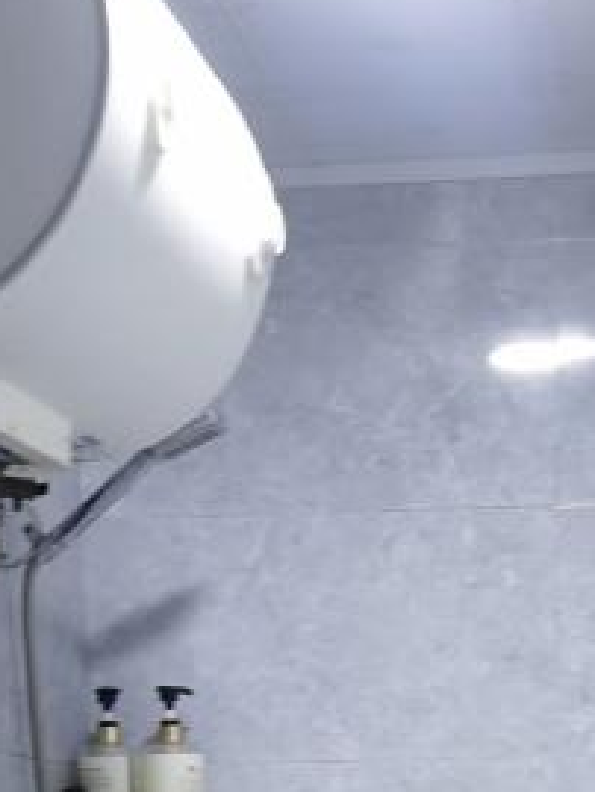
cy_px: 1315
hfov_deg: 13.8
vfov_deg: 16.2
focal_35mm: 107
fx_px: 2450
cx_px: 501
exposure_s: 1/50
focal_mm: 5.56
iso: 250
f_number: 1.6
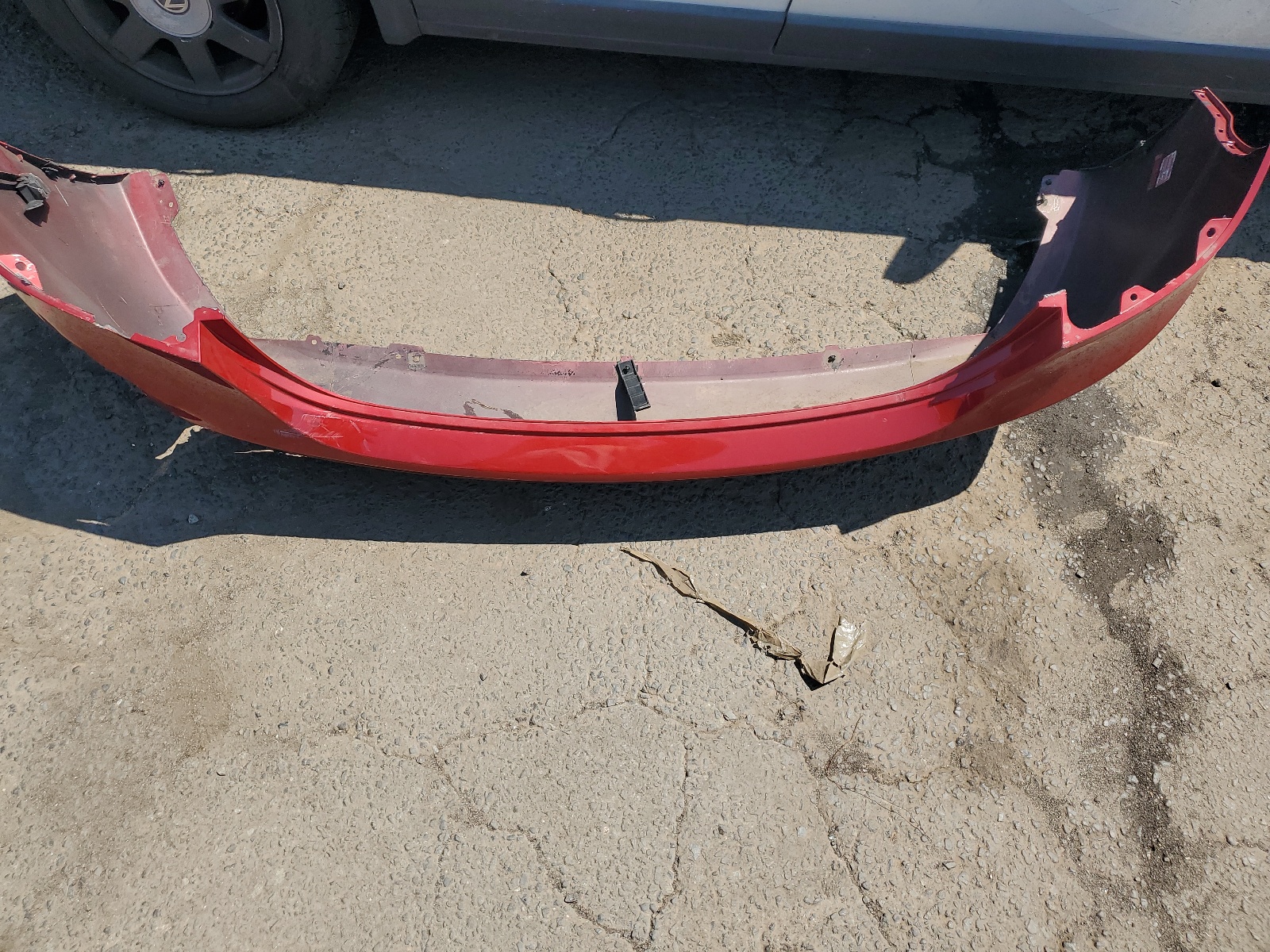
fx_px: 954
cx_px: 635
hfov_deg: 67.3
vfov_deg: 53.1
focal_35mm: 26
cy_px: 476
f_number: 1.5
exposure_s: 1/2500
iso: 50
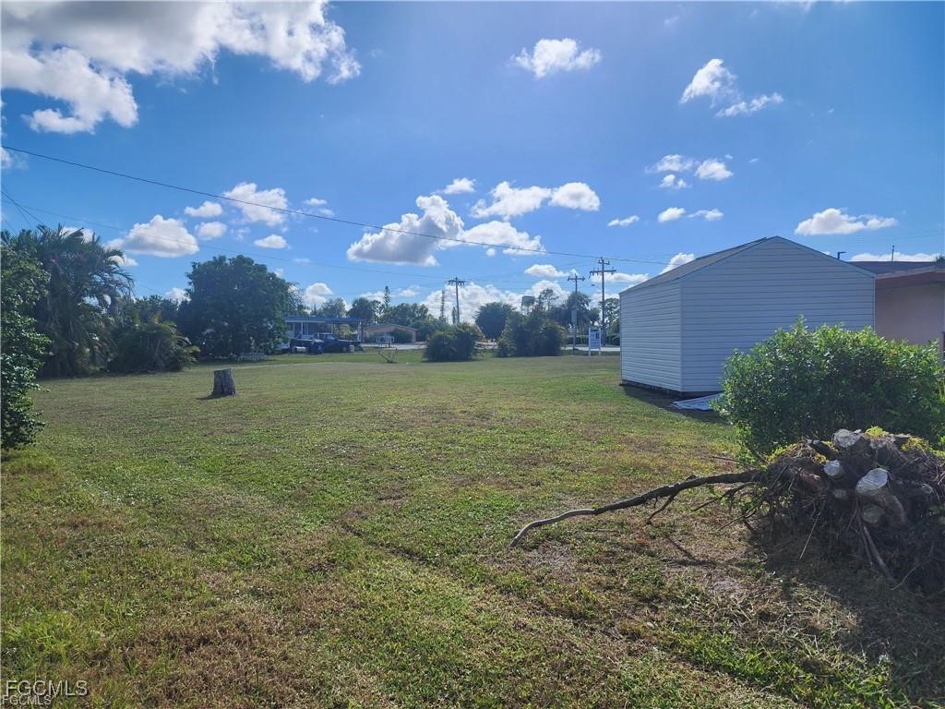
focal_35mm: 23
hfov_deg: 73.9
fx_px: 628
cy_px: 354
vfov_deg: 58.9
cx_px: 472
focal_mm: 6.4
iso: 12
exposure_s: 1/1789
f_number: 1.8
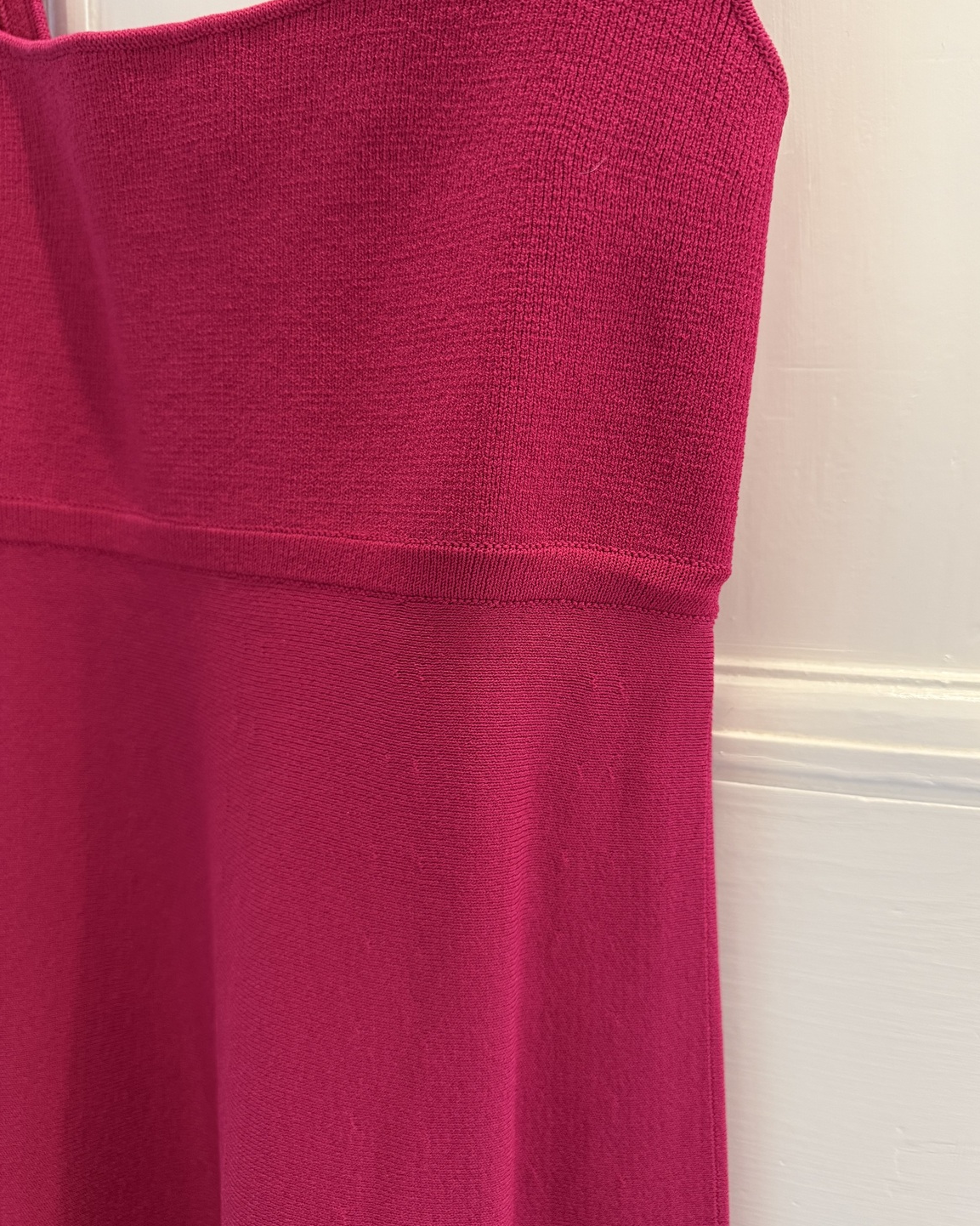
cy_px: 571
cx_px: 506
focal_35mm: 26
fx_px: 943
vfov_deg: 66.0
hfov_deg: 54.9
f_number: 1.78
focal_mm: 6.76
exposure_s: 1/60
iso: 250
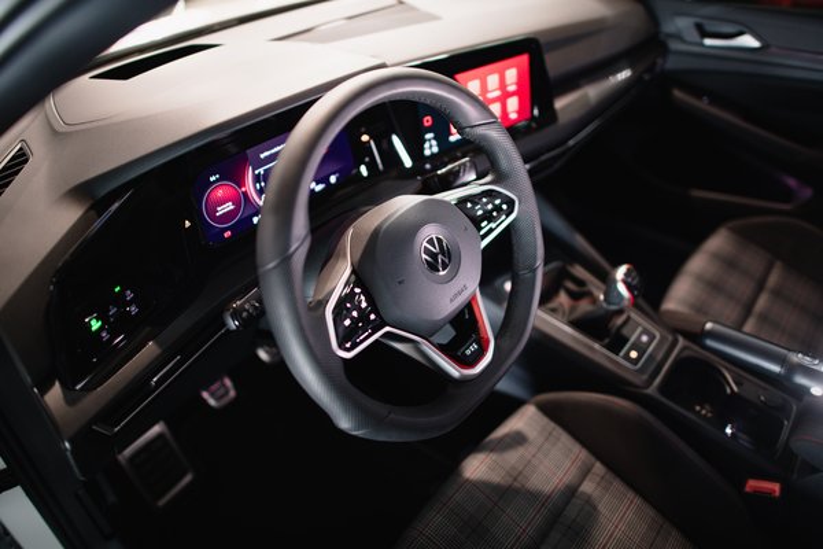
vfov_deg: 53.1
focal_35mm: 24
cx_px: 412
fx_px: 549
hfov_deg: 73.7
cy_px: 274
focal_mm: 24
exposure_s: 1/50
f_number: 1.4
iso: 1000
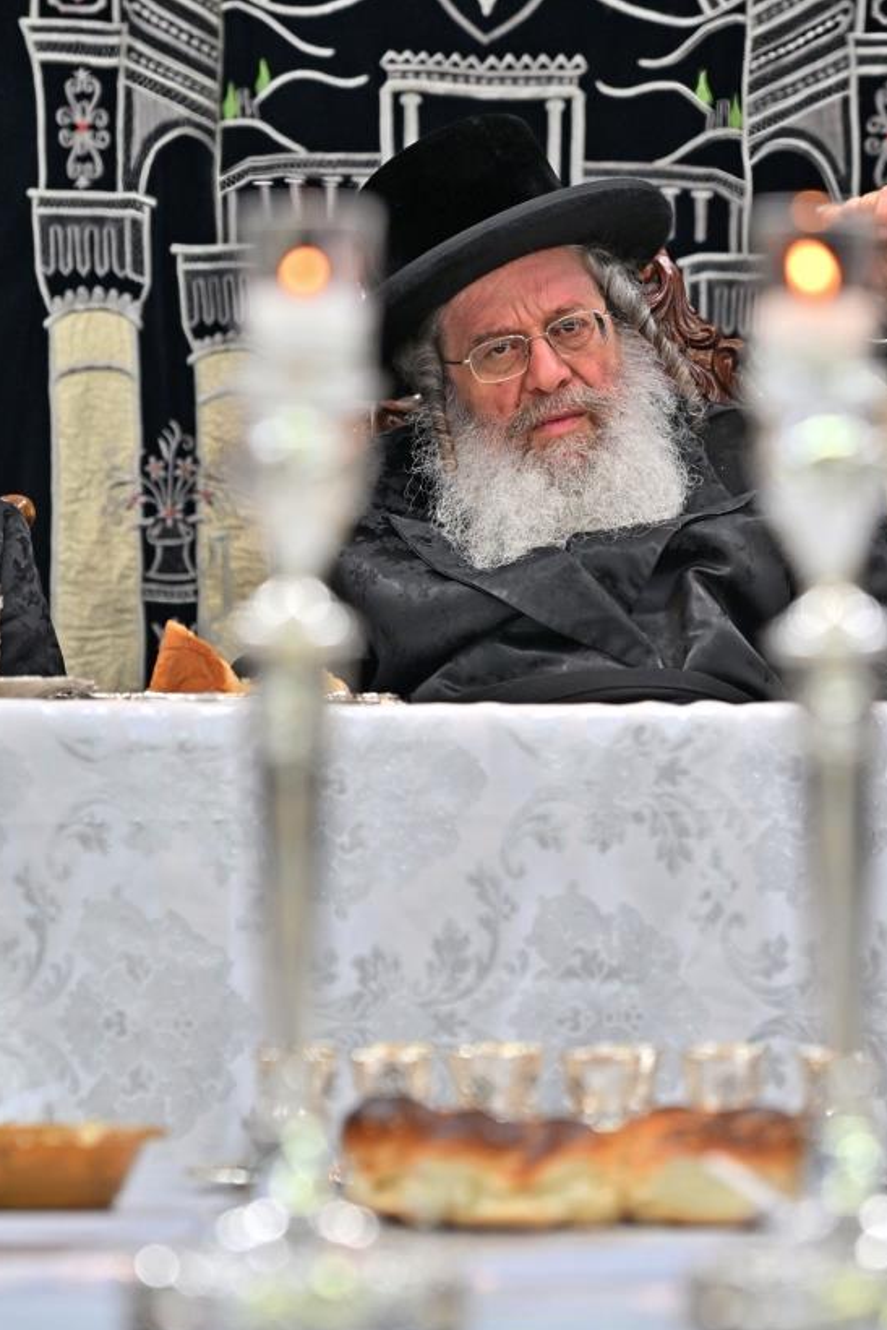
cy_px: 542
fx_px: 7240
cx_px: 518
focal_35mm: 196
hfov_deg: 7.0
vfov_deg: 10.5
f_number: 4
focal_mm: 105
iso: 640
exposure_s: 1/250
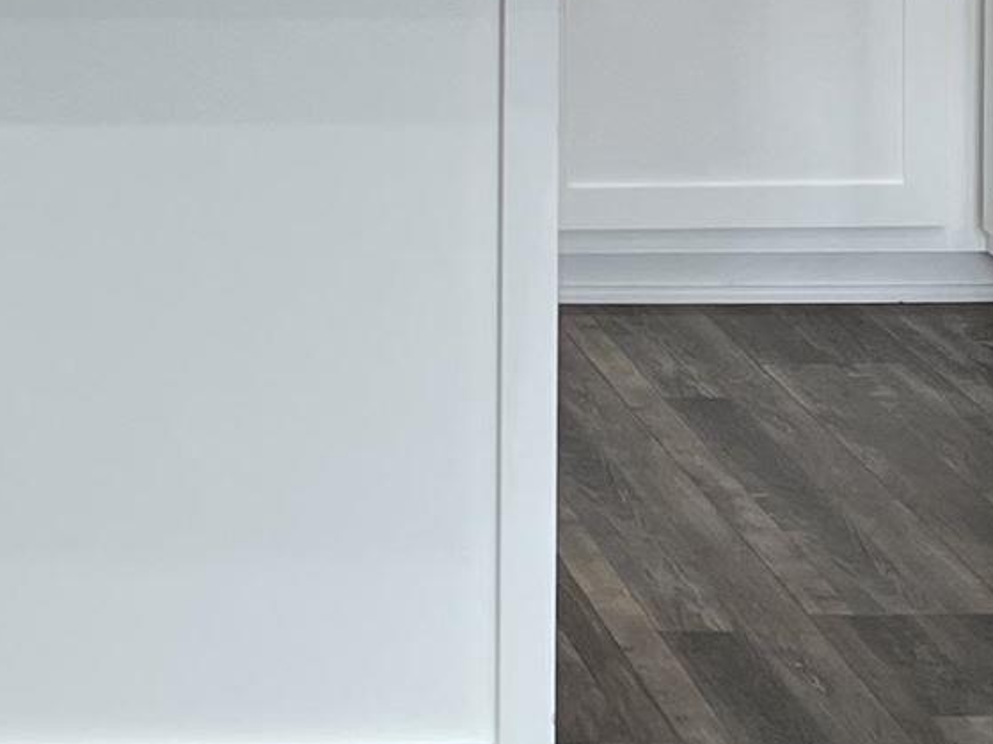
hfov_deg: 13.6
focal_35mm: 143
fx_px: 4101
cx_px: 36
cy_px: -451
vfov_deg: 10.0
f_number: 1.5
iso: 64
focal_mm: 5.7
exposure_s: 1/128
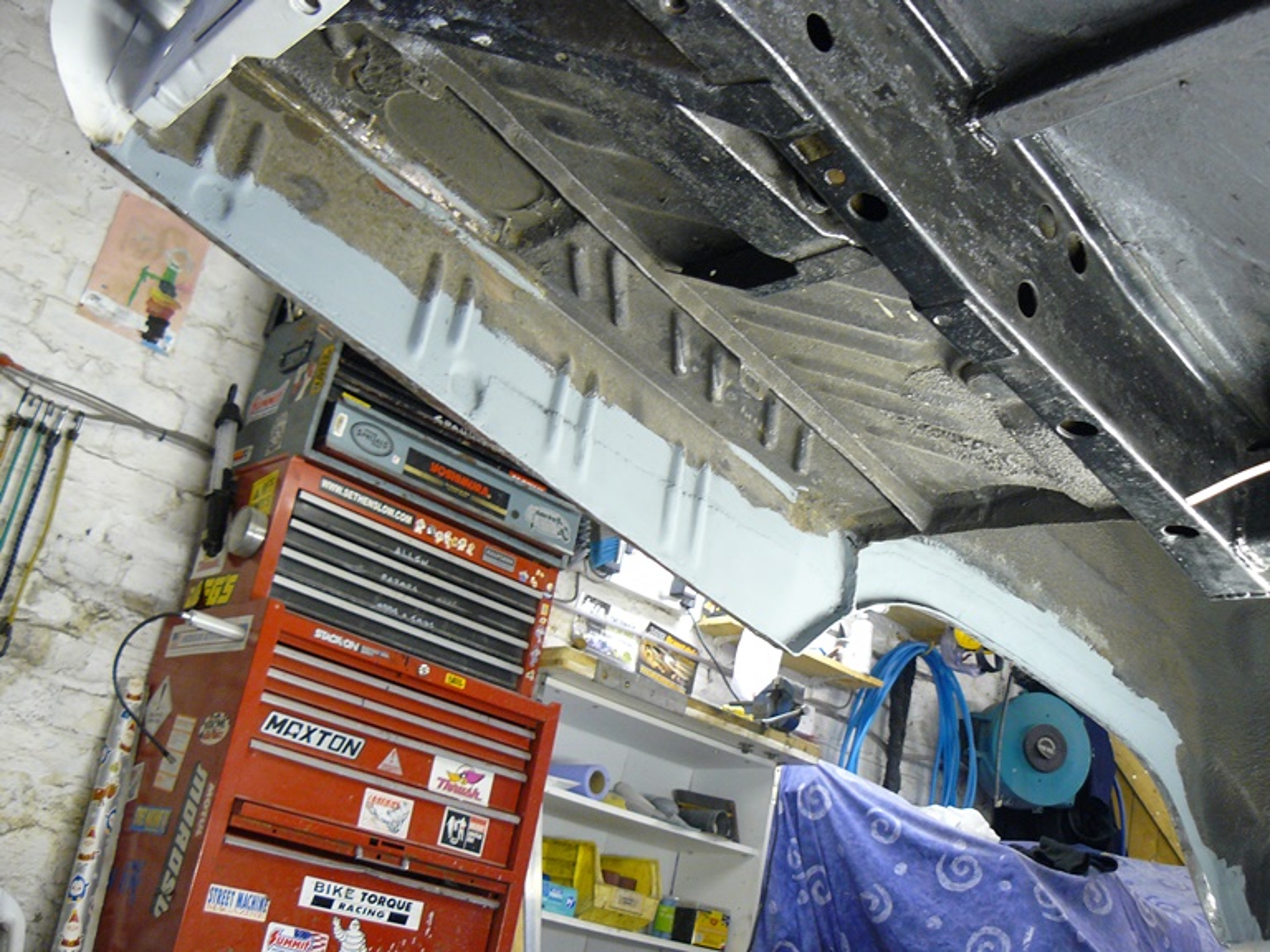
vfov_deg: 39.7
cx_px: 635
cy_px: 476
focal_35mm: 36
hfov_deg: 51.4
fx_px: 1321
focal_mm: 6
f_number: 2.8
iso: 200
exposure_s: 1/6
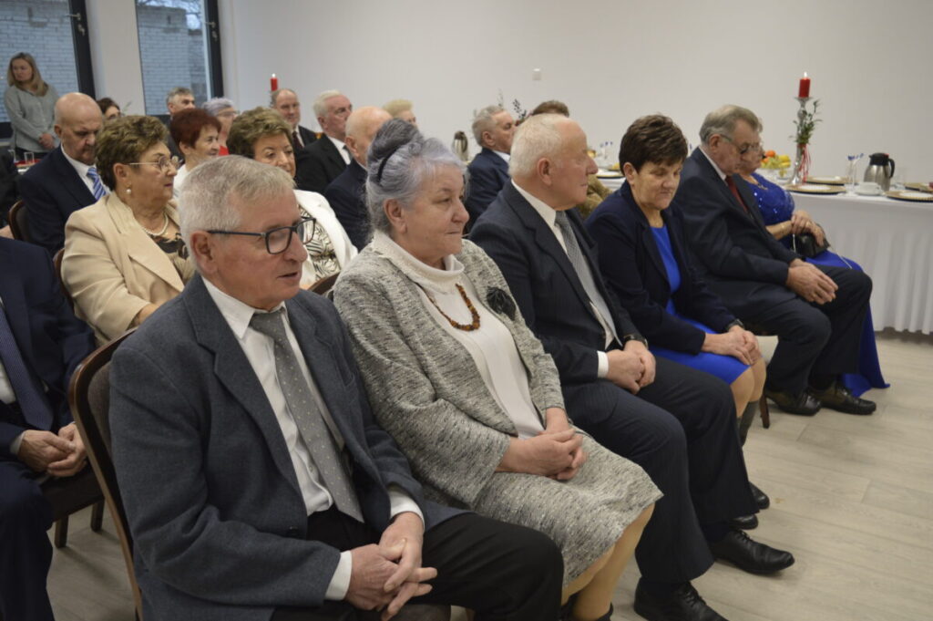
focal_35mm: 33
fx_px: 855
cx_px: 466
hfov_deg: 57.3
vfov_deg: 39.9
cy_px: 310
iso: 400
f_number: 3.8
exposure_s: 1/50
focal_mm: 22
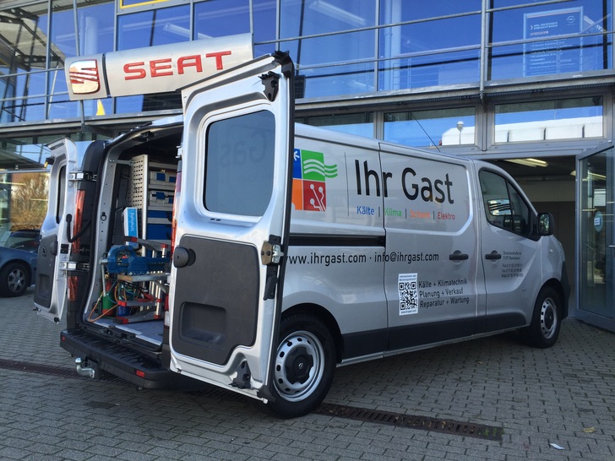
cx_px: 308
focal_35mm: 29
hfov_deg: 61.7
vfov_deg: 48.2
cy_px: 230
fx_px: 515
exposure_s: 1/293
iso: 32
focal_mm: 4.15
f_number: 2.2
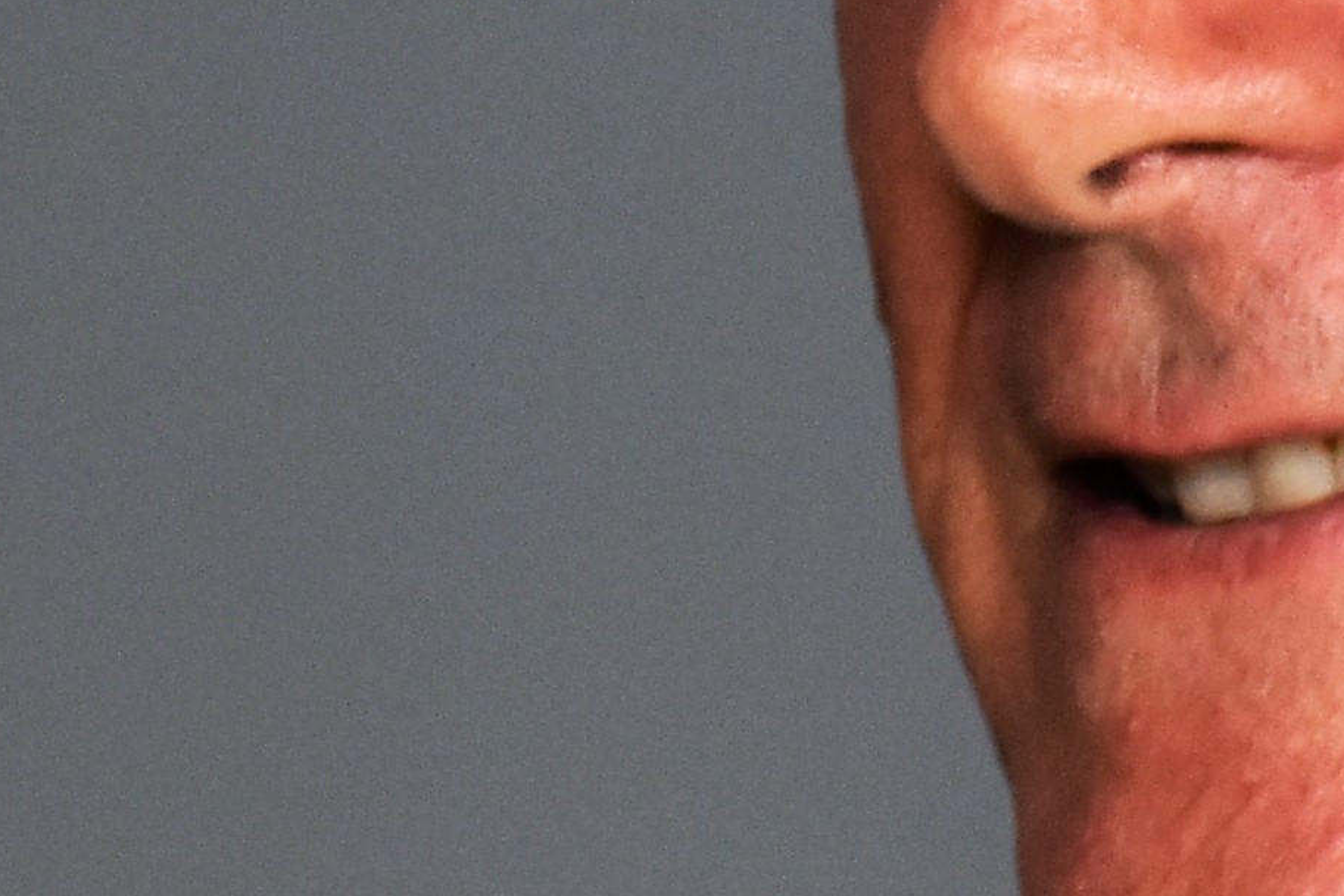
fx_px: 44879
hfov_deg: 1.7
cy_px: 344
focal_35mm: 1202
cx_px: 1362
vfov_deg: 1.1
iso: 640
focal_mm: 122
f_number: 5.6
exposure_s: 1/80
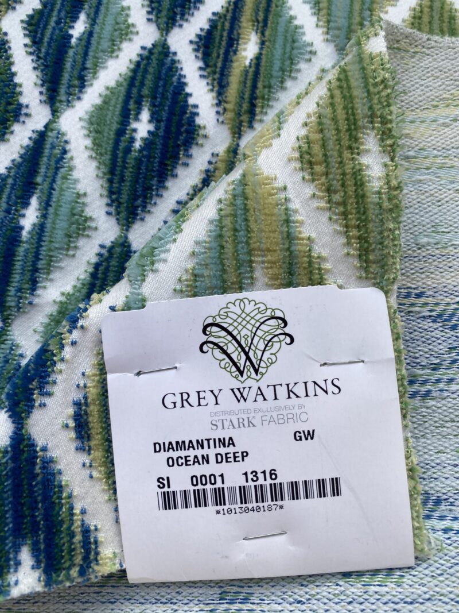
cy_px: 306
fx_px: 442
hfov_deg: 54.9
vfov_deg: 69.4
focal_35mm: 25
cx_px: 230
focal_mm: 4.25
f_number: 1.8
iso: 32
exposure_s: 1/554
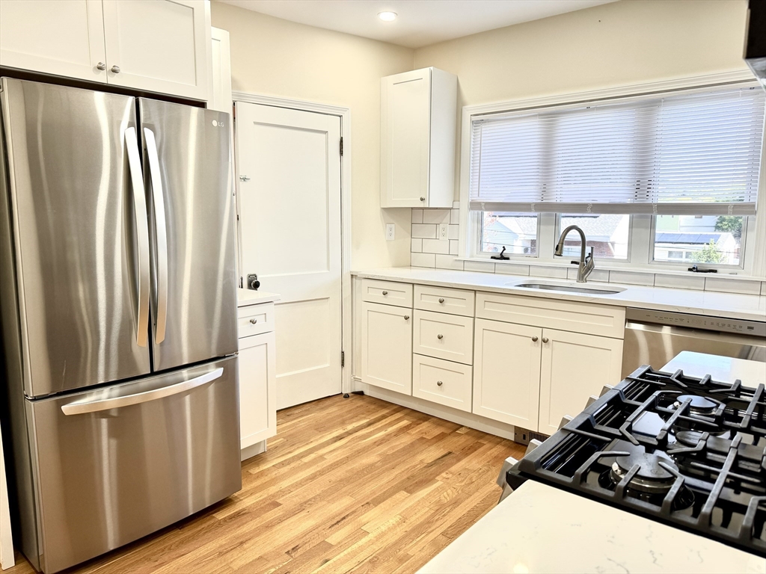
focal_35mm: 24
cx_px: 383
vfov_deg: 56.8
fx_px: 531
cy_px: 287
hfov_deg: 71.6
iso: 80
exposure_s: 1/120
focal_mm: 6.76
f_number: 1.78
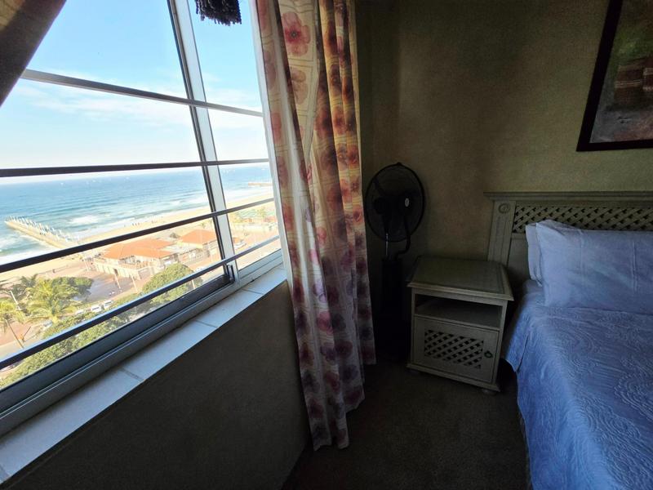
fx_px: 245
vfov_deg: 89.9
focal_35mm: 13
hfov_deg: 106.2
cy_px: 245
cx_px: 326
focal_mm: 2.2
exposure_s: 1/312
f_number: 2.2
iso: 50
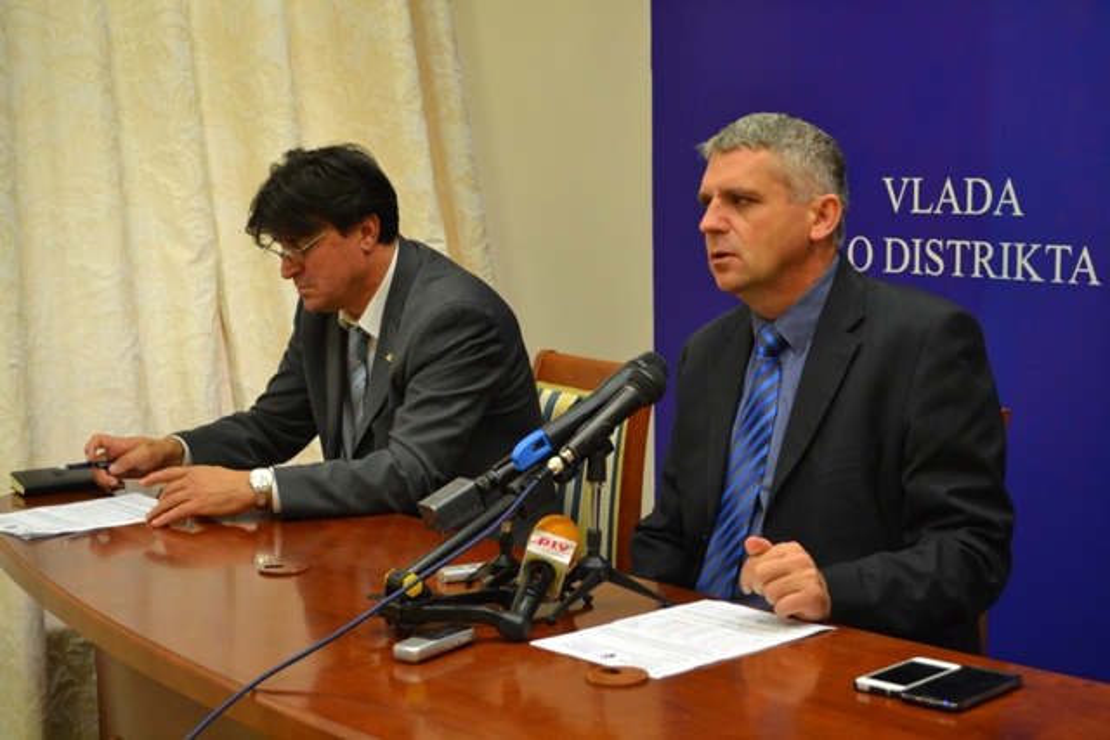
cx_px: 555
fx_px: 1850
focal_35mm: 60
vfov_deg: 22.6
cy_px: 370
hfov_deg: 33.4
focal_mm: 40
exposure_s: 1/60
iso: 1250
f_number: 5.3
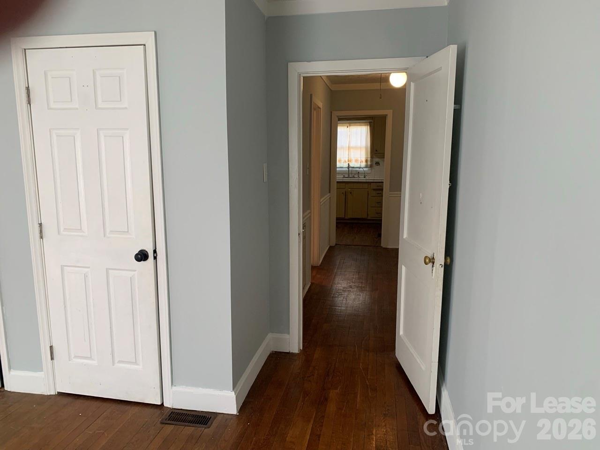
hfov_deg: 67.3
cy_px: 225
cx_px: 300
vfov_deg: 53.1
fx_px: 451
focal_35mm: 26
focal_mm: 4.25
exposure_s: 1/114
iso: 100
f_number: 1.8
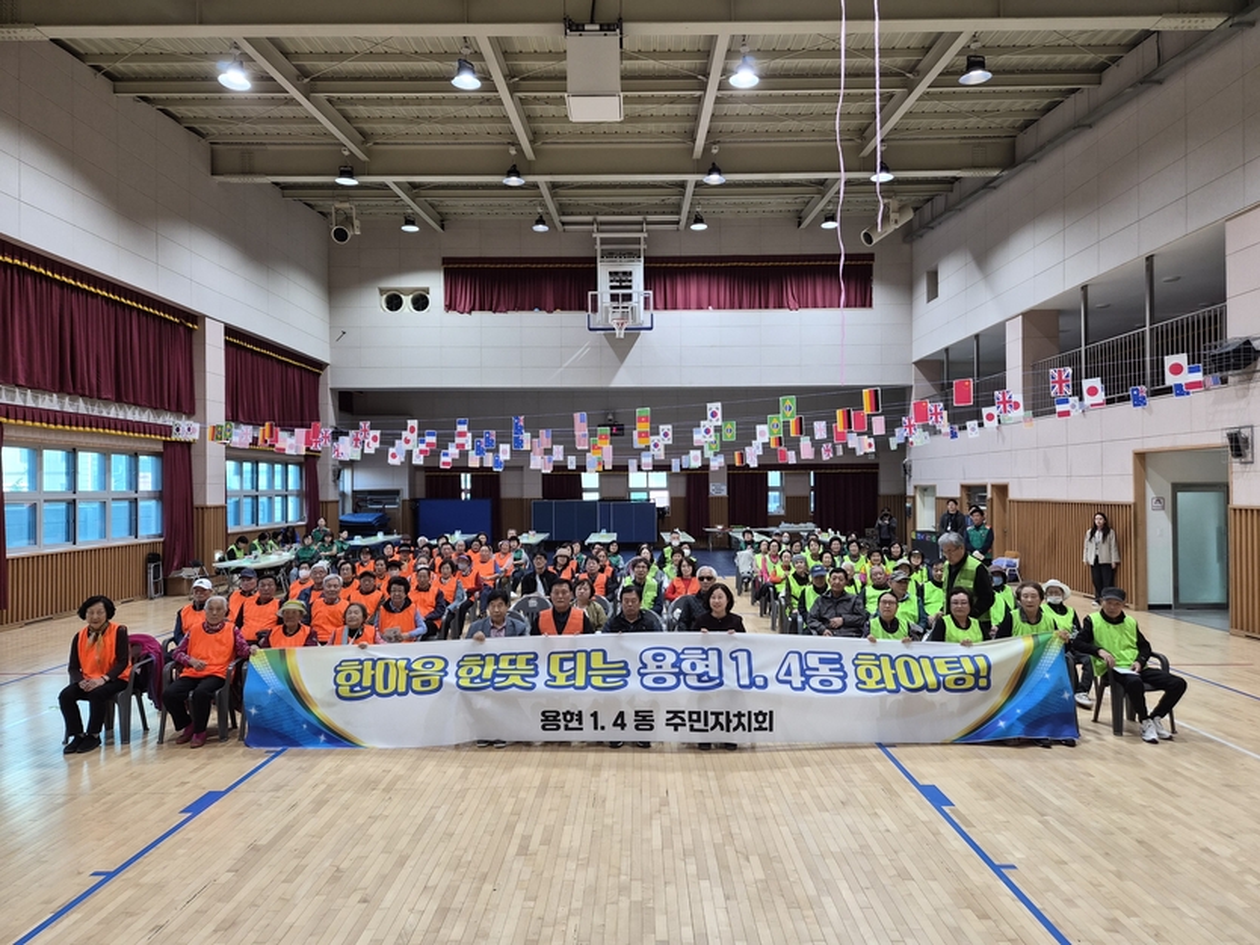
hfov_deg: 73.9
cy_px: 472
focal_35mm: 23
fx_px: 837
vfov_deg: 58.9
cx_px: 630
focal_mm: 5.4
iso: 160
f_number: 1.8
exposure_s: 1/120
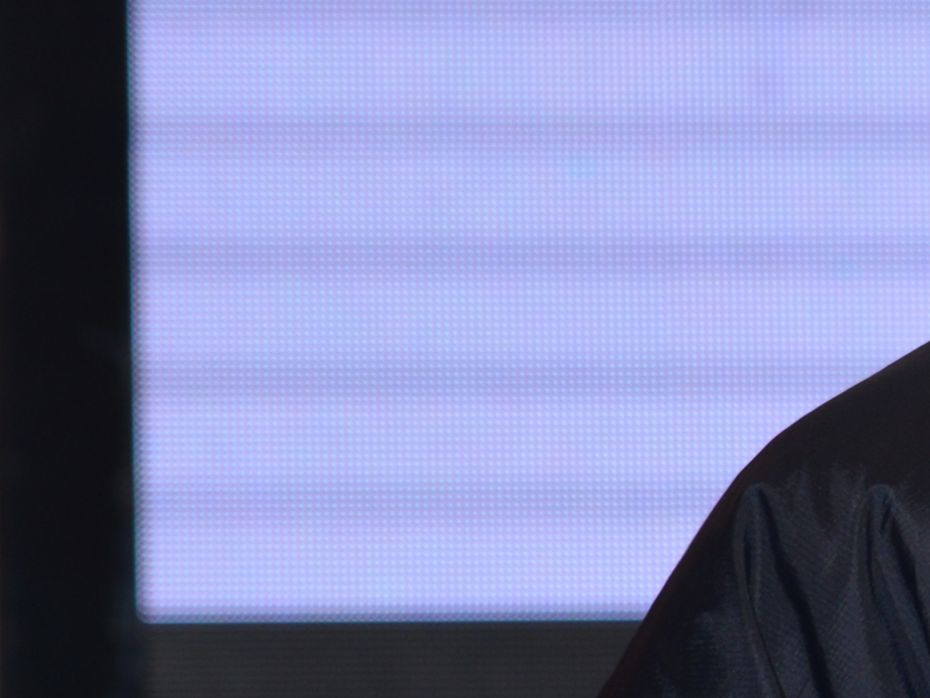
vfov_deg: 2.5
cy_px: 315
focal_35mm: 594
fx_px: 15957
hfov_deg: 3.3
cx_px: 2485
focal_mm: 110
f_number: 5.6
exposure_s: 1/125
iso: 400
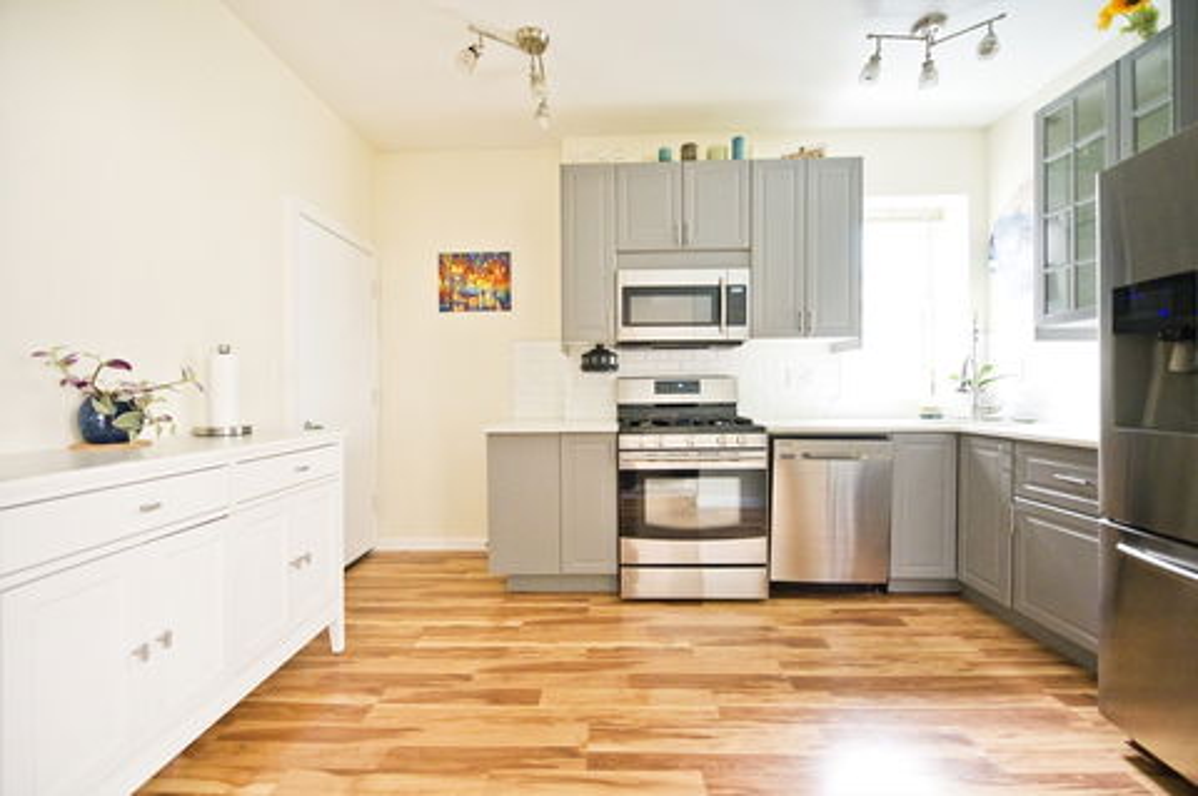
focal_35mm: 14
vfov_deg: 81.1
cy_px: 398
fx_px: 465
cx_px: 599
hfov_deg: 104.3
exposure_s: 1/60
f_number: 2.8
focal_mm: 14
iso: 3600
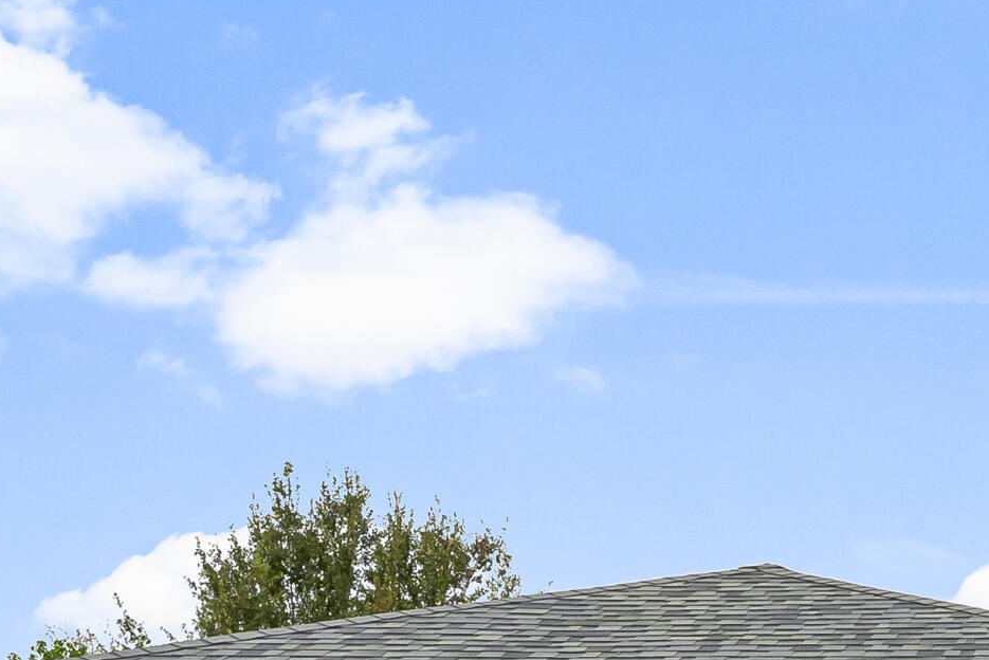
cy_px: 980
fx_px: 2556
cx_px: 1377
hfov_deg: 19.7
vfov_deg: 13.8
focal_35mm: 93
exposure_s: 1/100
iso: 100
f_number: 8
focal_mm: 19.7
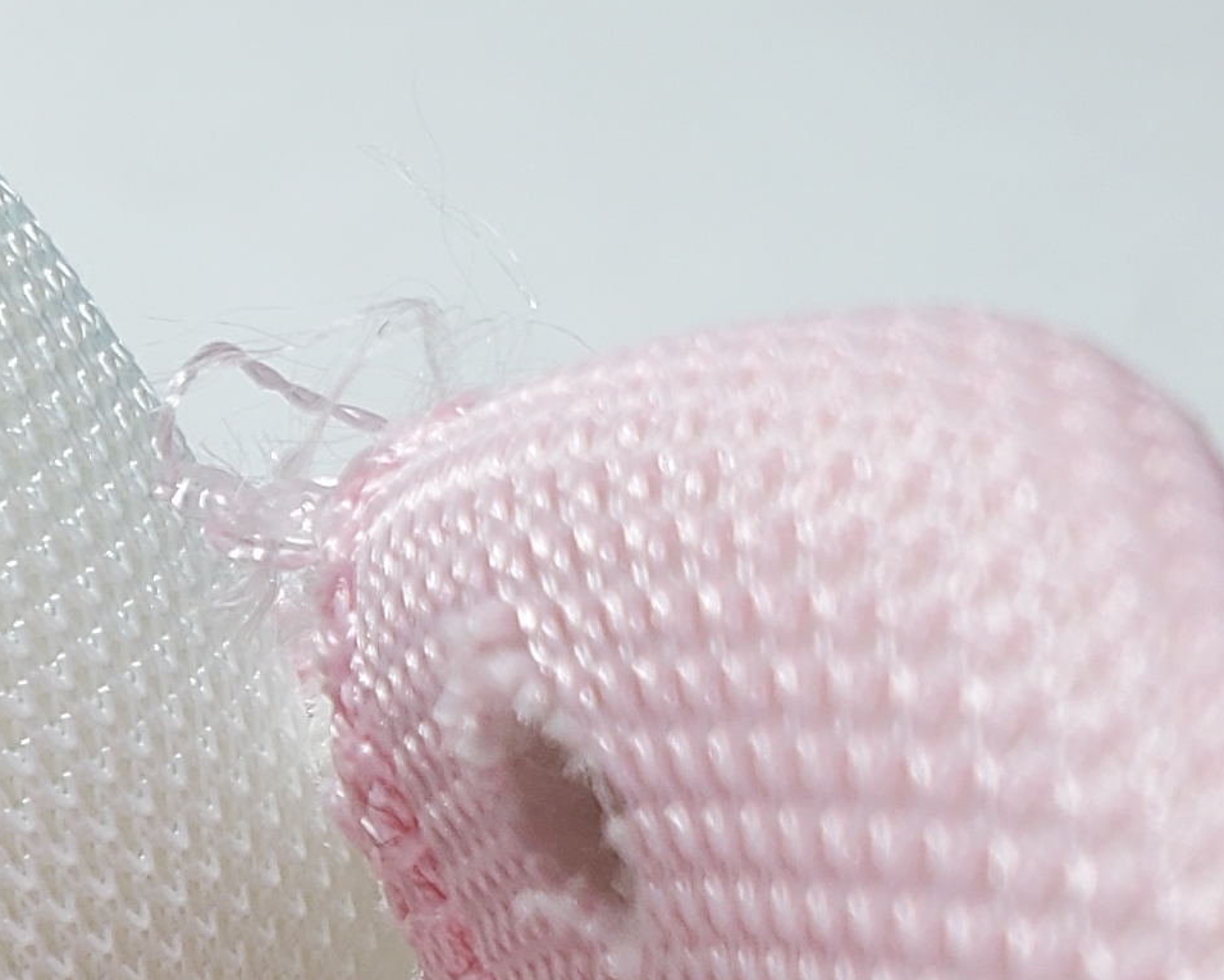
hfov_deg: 16.3
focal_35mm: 107
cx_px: -662
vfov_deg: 14.0
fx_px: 3877
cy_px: 1166
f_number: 2.4
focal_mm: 4.3
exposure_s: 1/191
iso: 50
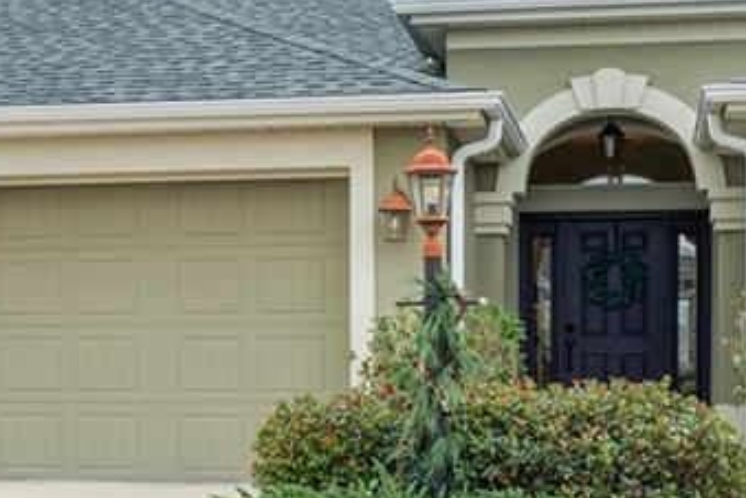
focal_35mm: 66
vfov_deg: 20.4
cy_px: 379
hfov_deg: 30.5
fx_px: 1368
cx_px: 396
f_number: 7.1
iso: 400
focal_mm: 14
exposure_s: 1/400
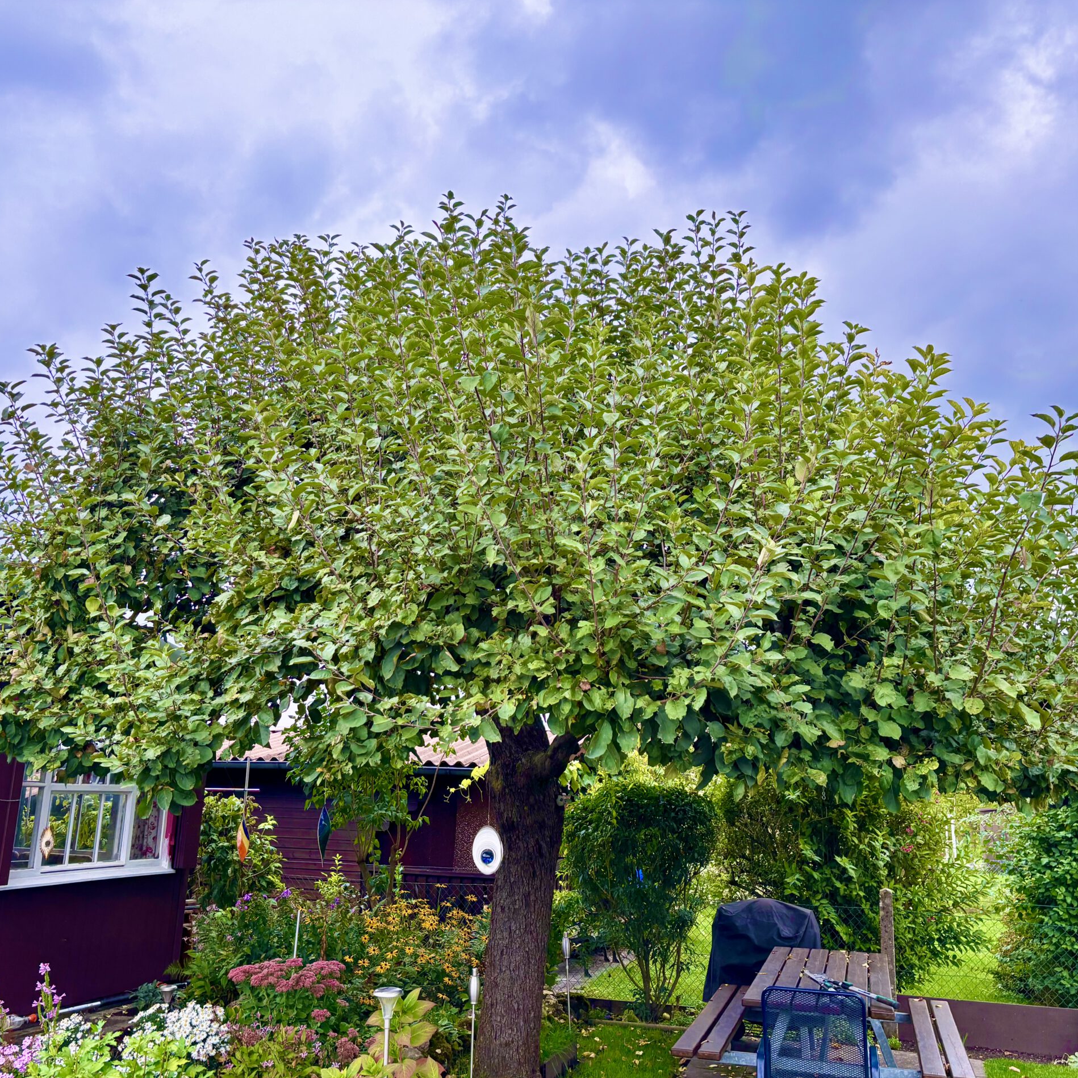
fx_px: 1092
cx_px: 532
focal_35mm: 31
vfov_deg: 52.5
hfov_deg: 52.5
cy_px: 542
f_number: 1.6
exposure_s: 1/697
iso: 50
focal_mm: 5.96
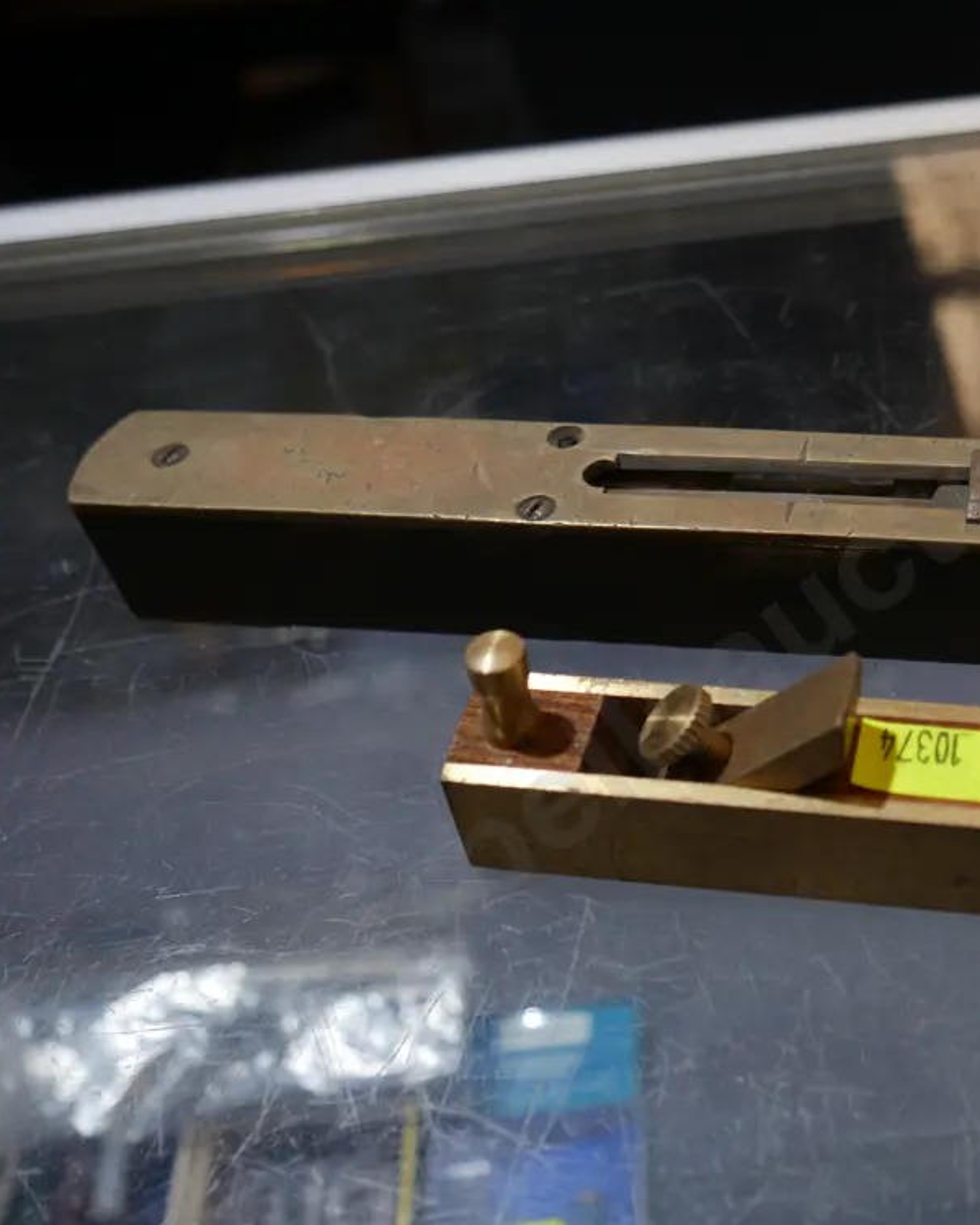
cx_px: 820
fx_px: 1450
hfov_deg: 35.8
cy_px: 612
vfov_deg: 45.8
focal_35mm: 40
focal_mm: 15
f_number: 3.6
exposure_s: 1/80
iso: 200
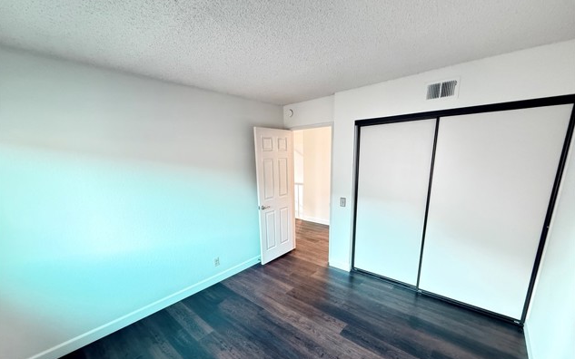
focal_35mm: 15
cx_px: 285
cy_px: 210
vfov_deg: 74.2
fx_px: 235
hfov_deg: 101.4
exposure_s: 1/60
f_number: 2.2
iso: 640
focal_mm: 2.22
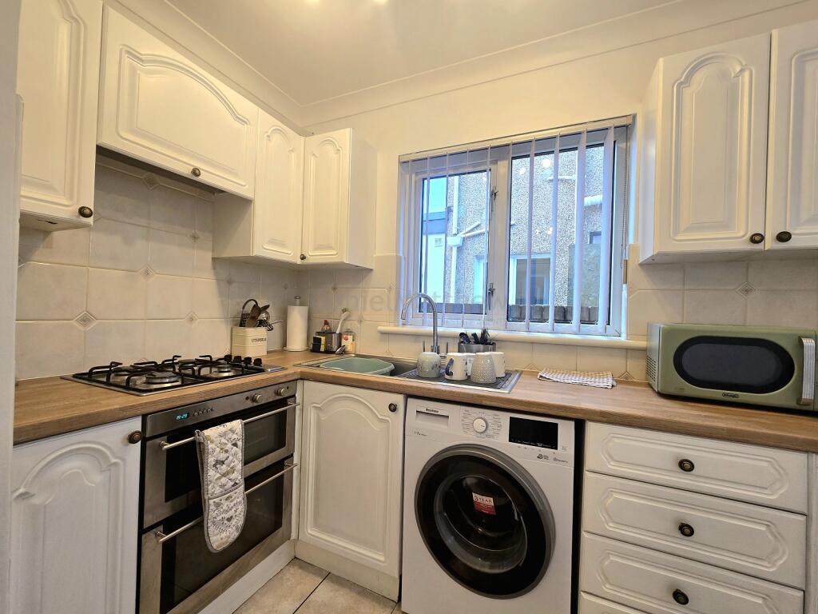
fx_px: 307
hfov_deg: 106.2
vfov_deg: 89.9
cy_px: 307
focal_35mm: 13
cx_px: 409
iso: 64
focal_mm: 2.2
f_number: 2.2
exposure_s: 1/60.2
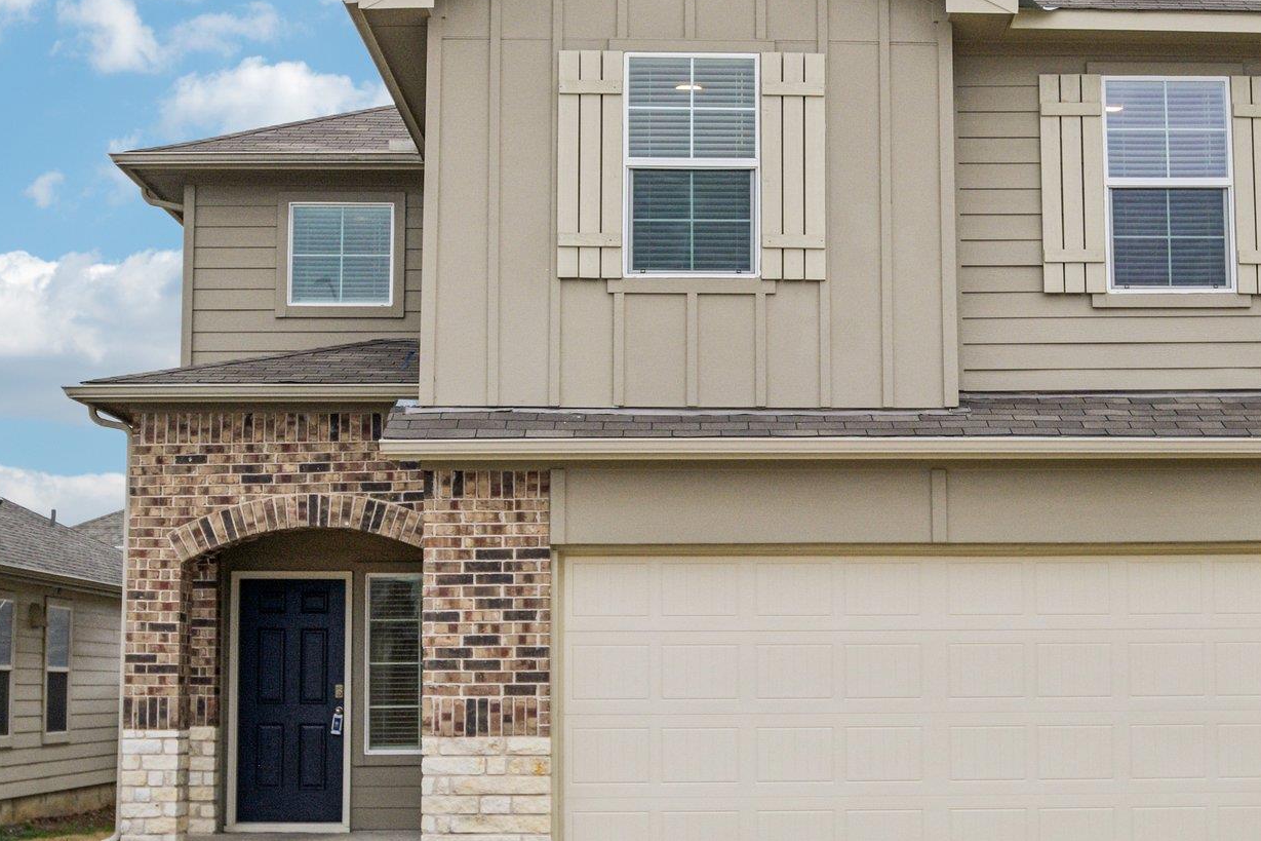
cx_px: 766
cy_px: 443
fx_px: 2101
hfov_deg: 33.3
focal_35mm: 60
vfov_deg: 22.6
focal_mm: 24
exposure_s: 1/500
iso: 400
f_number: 8
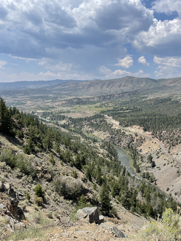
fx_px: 181
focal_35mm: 26
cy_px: 120
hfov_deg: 53.1
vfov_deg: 67.3
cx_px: 90
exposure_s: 1/4132
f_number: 1.6
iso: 32
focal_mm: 4.2
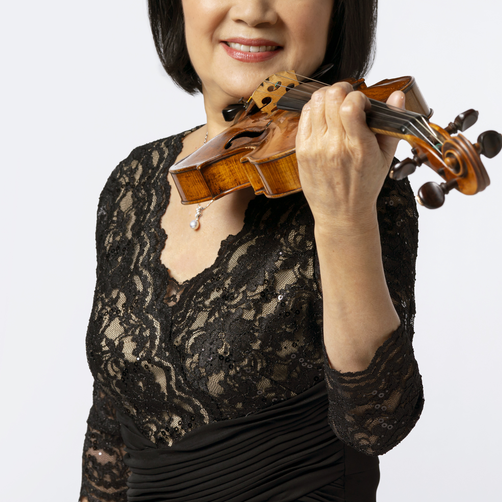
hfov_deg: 11.7
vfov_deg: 11.7
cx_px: 353
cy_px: 158
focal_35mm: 149
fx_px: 2445
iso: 250
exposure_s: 1/125
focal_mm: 85
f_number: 7.1
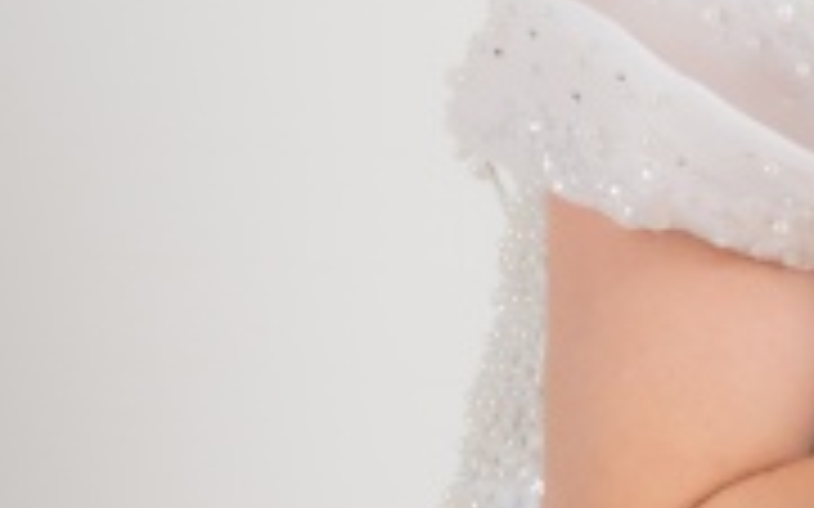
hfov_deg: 4.7
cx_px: 1646
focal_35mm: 445
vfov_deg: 2.9
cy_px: 16
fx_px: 9869
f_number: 4
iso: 400
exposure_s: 1/80
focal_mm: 99
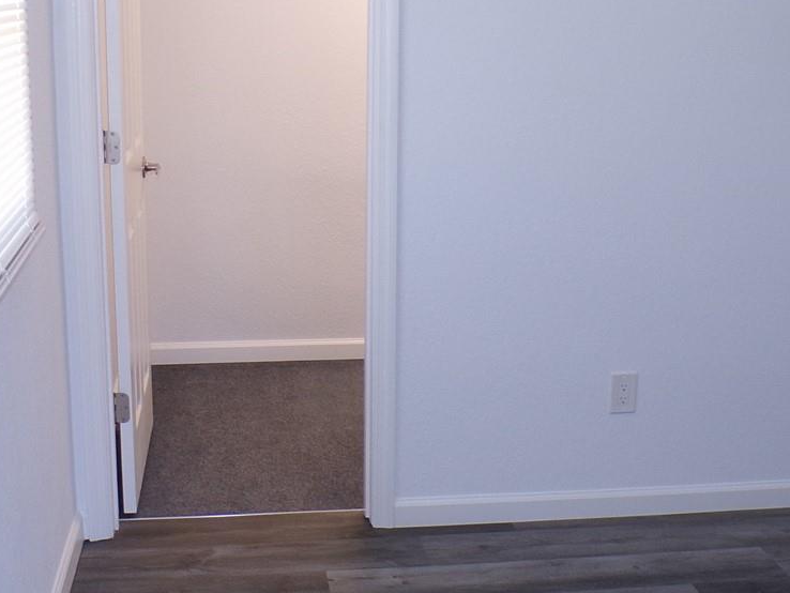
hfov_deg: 36.8
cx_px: 397
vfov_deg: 28.0
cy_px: 225
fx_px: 1187
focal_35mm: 52
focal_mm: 4.3
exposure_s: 1/34
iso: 142
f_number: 3
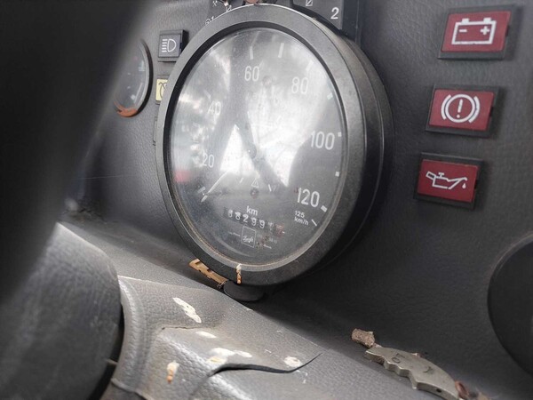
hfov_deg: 69.4
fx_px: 385
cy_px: 200
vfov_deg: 54.9
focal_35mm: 25
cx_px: 266
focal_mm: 5.23
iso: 100
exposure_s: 1/50
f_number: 1.8
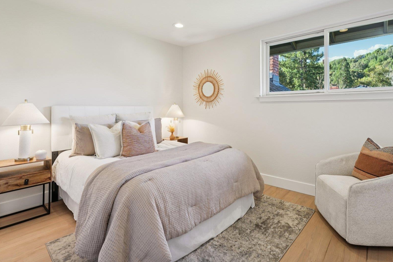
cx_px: 219
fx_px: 196
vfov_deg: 66.9
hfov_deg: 89.6
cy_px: 108
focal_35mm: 18
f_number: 8
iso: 640
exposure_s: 1/15
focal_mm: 14
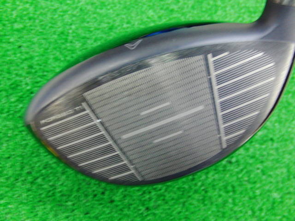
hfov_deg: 50.1
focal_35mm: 37
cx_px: 148
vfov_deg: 38.7
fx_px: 315
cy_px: 110
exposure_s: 1/13
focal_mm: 6.42
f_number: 3.6
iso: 400
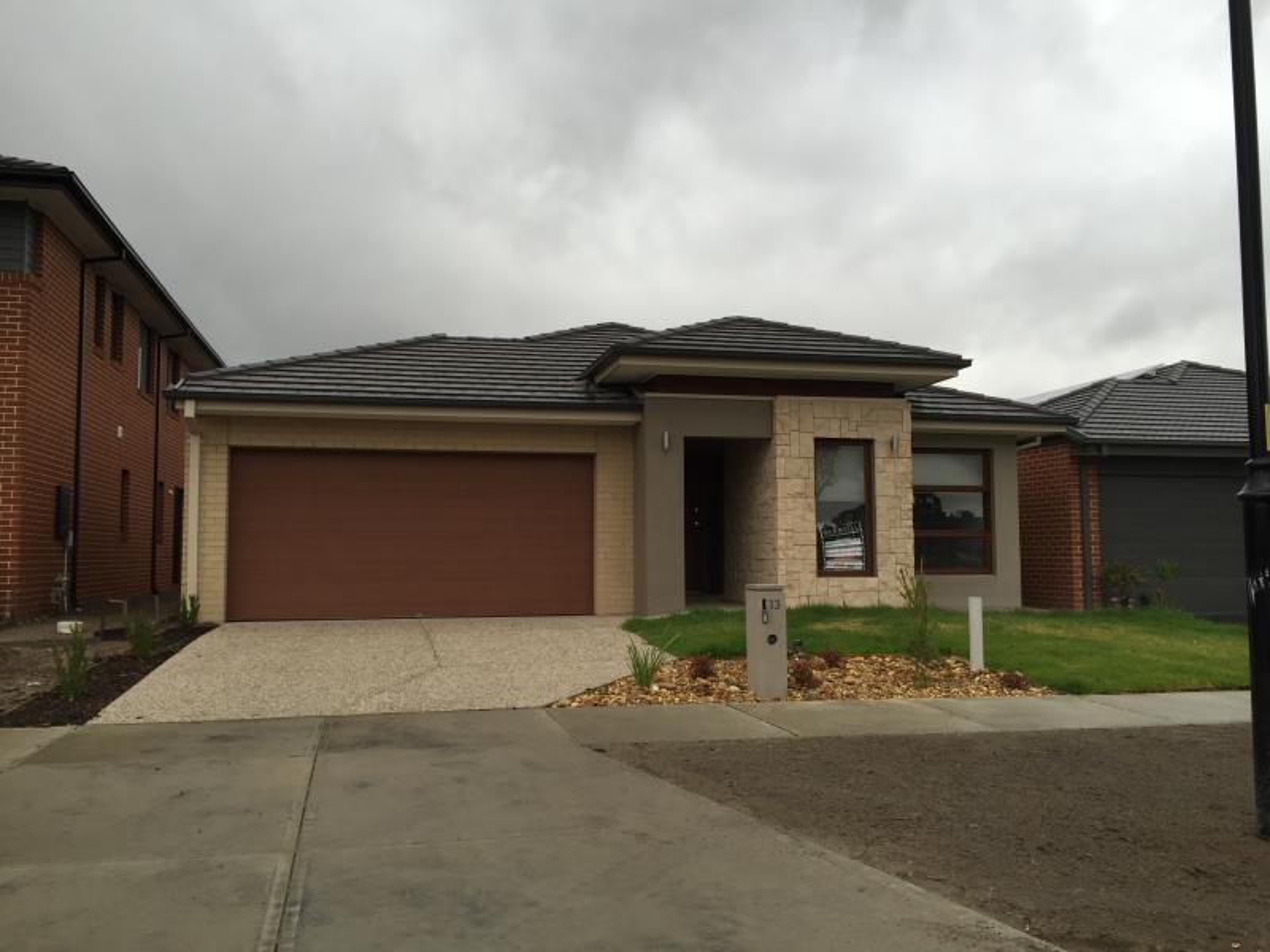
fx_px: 1064
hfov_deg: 61.7
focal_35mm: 29
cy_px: 476
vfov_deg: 48.2
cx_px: 635
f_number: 2.2
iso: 32
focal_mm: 4.15
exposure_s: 1/449
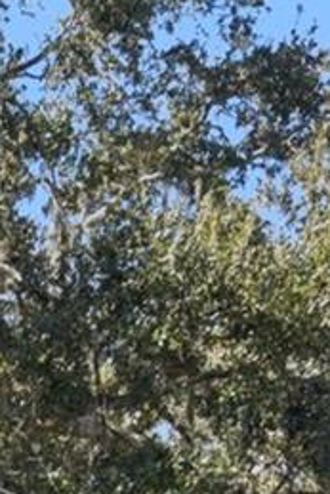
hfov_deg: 8.9
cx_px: -246
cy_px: 935
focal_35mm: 148
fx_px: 2032
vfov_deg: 12.5
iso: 400
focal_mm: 24
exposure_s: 1/400
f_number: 8
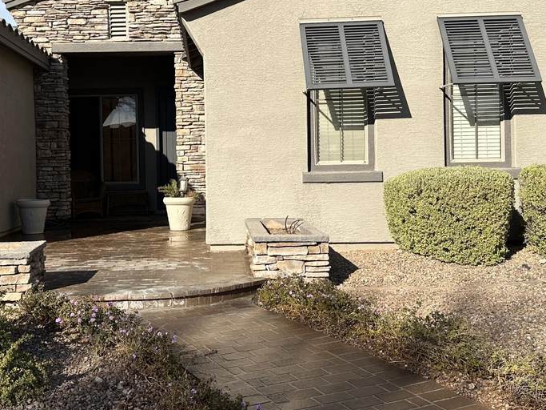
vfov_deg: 32.1
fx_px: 710
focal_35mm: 45
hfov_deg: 41.7
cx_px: 193
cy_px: 163
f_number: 1.78
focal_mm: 6.86
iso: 80
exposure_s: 1/5263
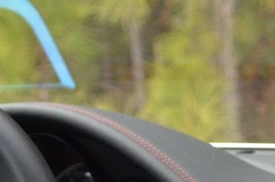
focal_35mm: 217
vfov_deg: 5.8
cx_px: 336
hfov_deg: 9.4
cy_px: 603
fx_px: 1654
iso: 1600
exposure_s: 1/160
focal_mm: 20
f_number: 2.8
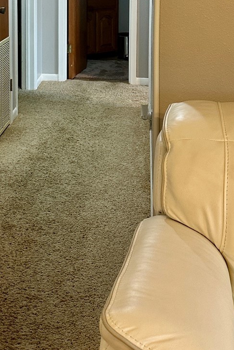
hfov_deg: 20.0
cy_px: 0
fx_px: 643
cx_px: -1
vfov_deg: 28.6
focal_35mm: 66
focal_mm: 6.86
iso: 200
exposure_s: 1/60
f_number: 1.78
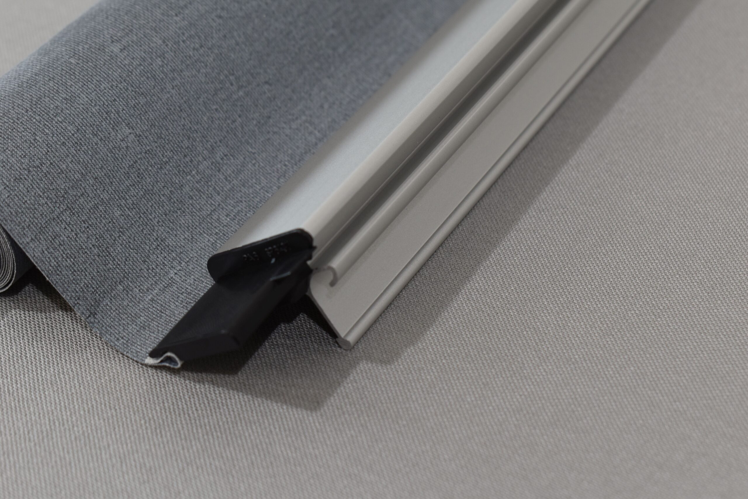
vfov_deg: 16.6
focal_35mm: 82
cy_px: 250
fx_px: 1714
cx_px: 374
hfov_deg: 24.6
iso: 400
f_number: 8
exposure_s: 1/60
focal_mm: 55
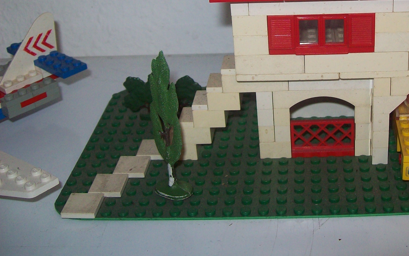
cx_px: 302
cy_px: 43
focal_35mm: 57
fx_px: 635
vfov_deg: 22.4
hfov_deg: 35.0
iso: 80
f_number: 2.7
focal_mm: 6
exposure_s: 1/64
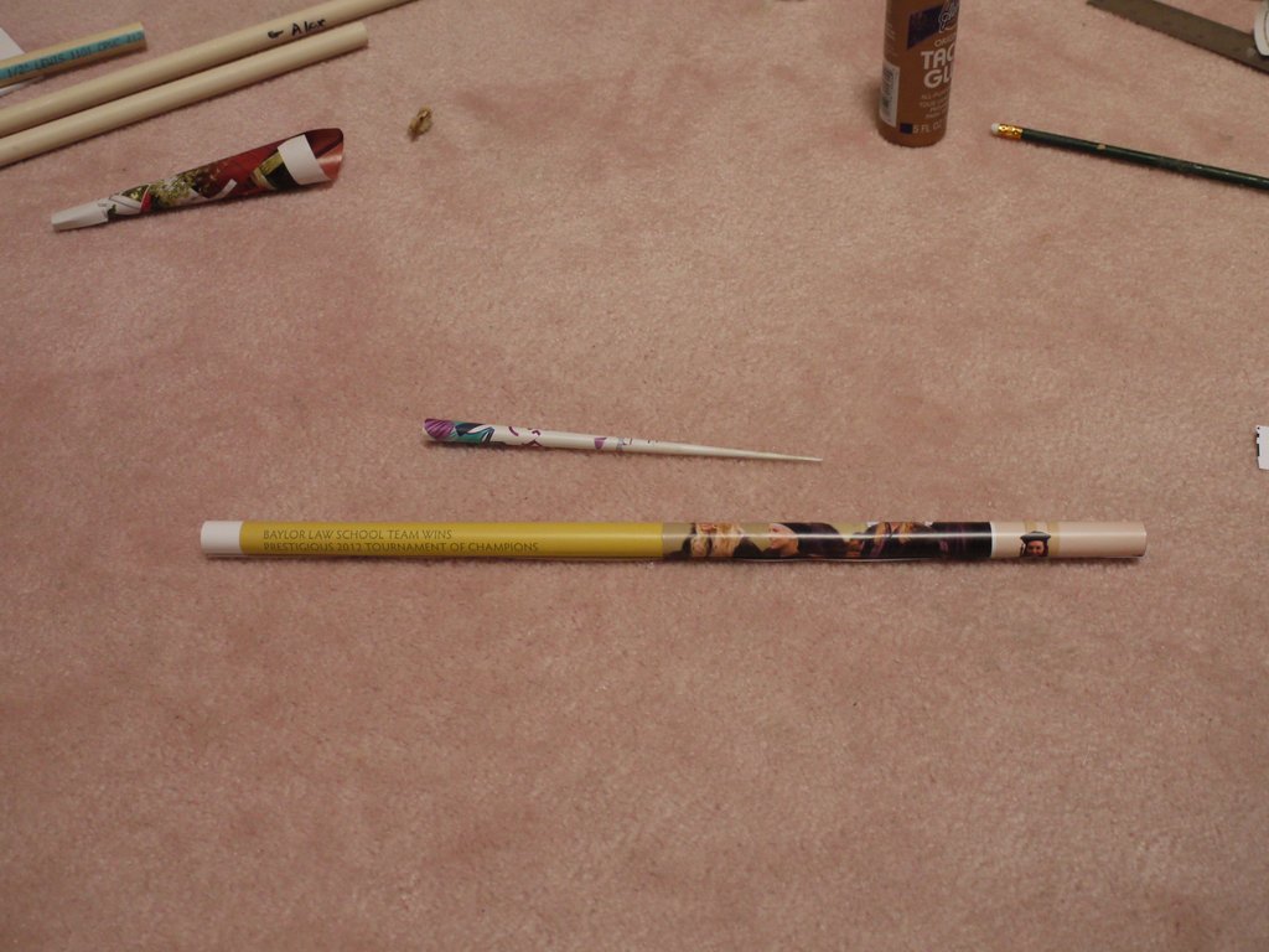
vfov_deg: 36.0
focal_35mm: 40
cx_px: 634
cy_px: 476
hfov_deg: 46.8
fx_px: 1466
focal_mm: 20
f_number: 4.5
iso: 800
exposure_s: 1/100
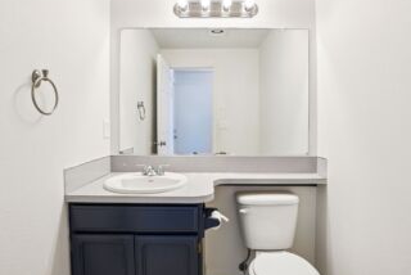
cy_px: 132
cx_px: 206
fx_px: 229
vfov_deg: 62.0
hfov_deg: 83.9
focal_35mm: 20
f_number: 8
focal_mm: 16
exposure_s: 1/15
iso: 400
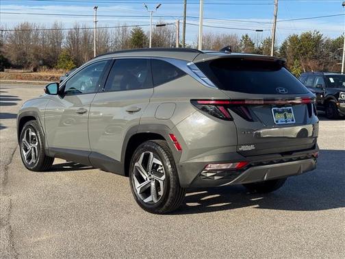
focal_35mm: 48
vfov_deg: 30.3
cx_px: 172
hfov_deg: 39.7
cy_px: 130
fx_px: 478
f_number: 1.78
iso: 64
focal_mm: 6.76
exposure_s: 1/2717
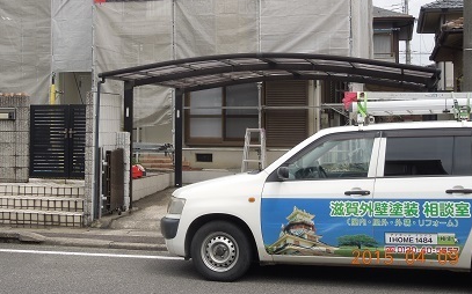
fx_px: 720
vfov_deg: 23.0
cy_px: 86
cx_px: 194
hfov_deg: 36.2
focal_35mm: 56
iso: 100
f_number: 3.9
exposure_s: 1/500
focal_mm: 7.8
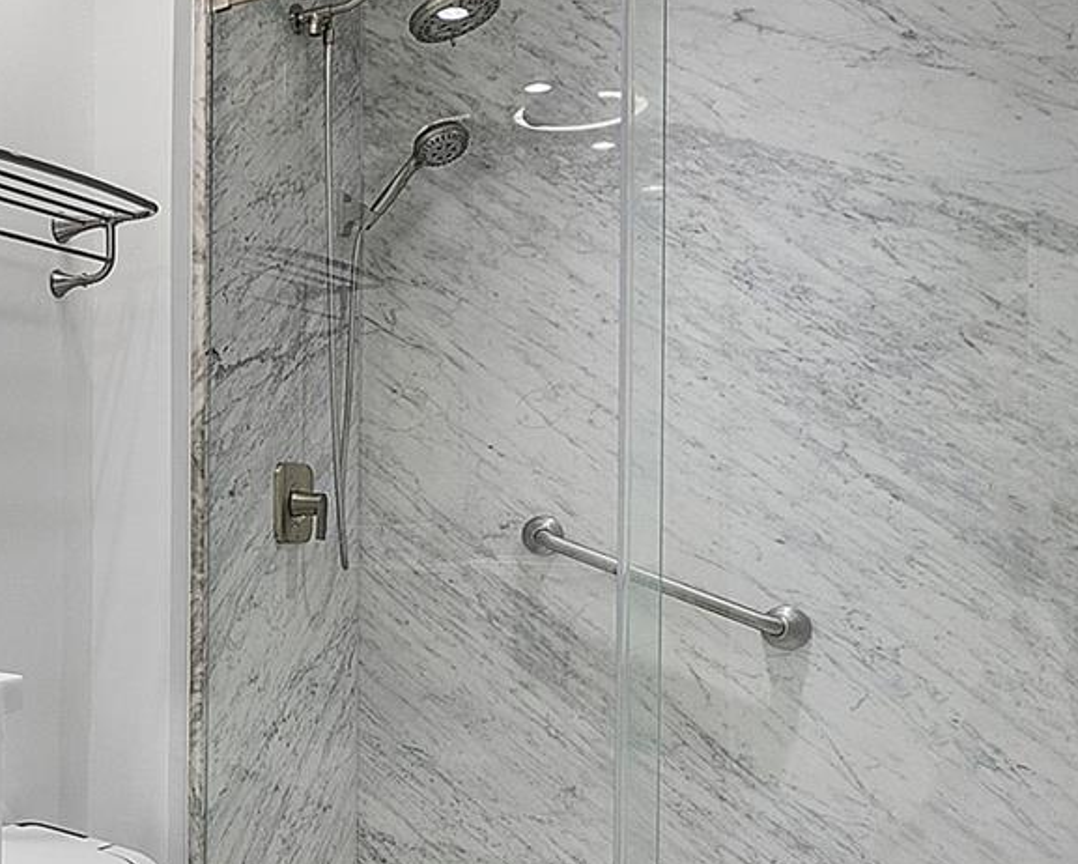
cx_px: -52
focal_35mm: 39
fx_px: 1245
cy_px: 509
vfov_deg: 38.1
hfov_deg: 39.8
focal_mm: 10
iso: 250
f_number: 9
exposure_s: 1/20
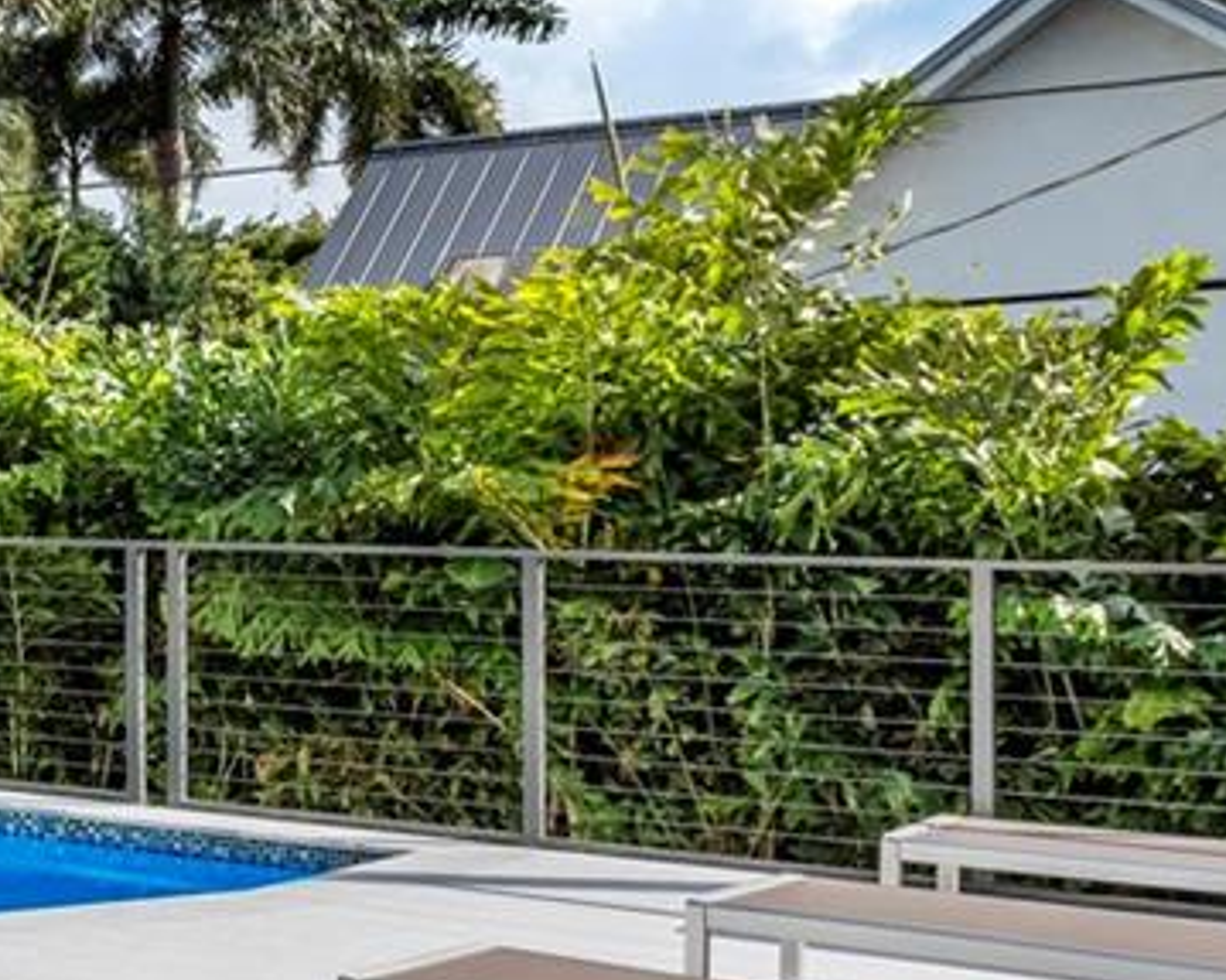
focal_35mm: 67
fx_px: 2430
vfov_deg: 22.8
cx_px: -1055
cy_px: 555
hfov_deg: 19.7
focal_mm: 16
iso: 100
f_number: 13
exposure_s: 1/250
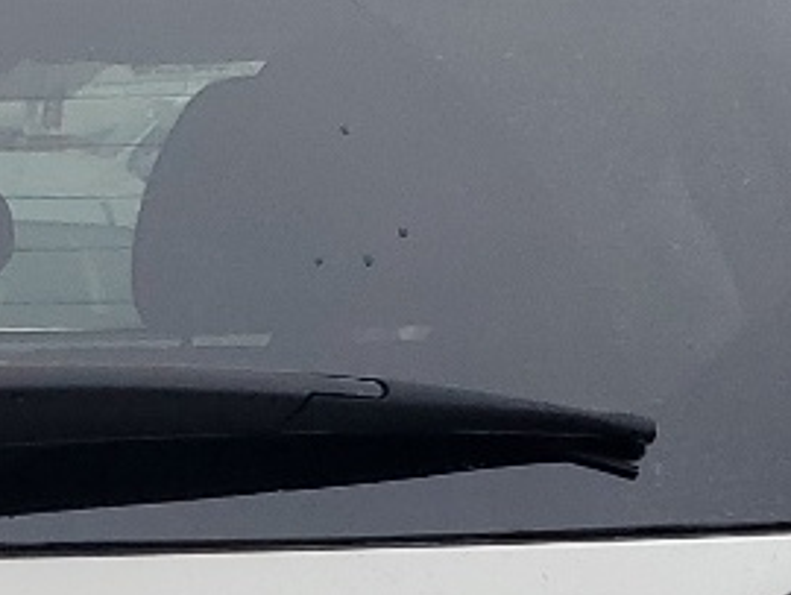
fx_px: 3522
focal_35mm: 154
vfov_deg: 9.4
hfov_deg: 12.4
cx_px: -214
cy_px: 891
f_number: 1.5
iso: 50
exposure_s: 1/1429
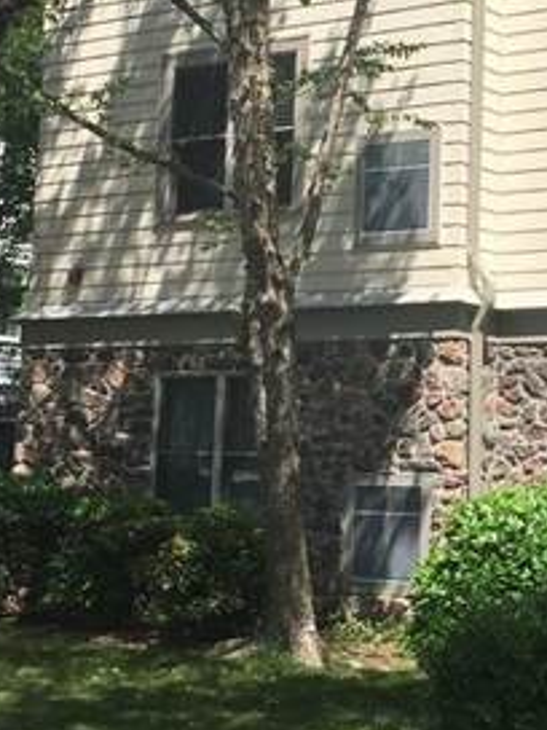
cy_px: 228
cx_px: 472
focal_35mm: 82
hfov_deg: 17.8
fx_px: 1728
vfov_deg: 23.7
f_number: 2.2
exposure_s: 1/1883
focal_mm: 4.15
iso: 32
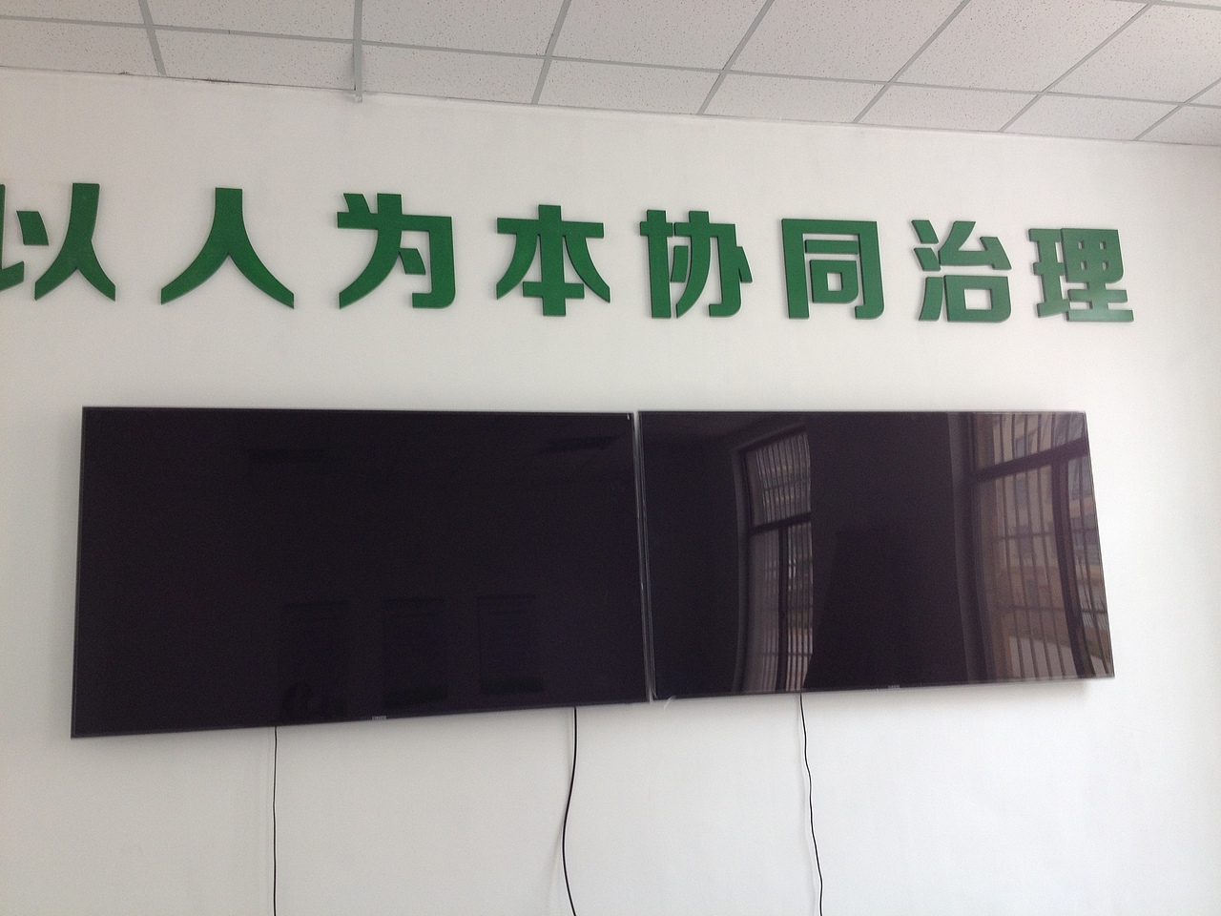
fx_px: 1235
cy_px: 458
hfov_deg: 52.6
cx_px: 610
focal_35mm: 35
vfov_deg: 40.7
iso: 50
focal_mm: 4.28
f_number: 2.4
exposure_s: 1/24
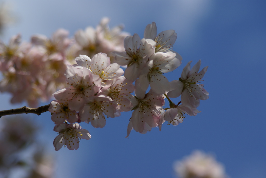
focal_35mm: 300
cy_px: 89
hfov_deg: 6.9
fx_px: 2219
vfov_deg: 4.6
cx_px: 133
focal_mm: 200
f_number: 5.6
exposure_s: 1/1000
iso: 100
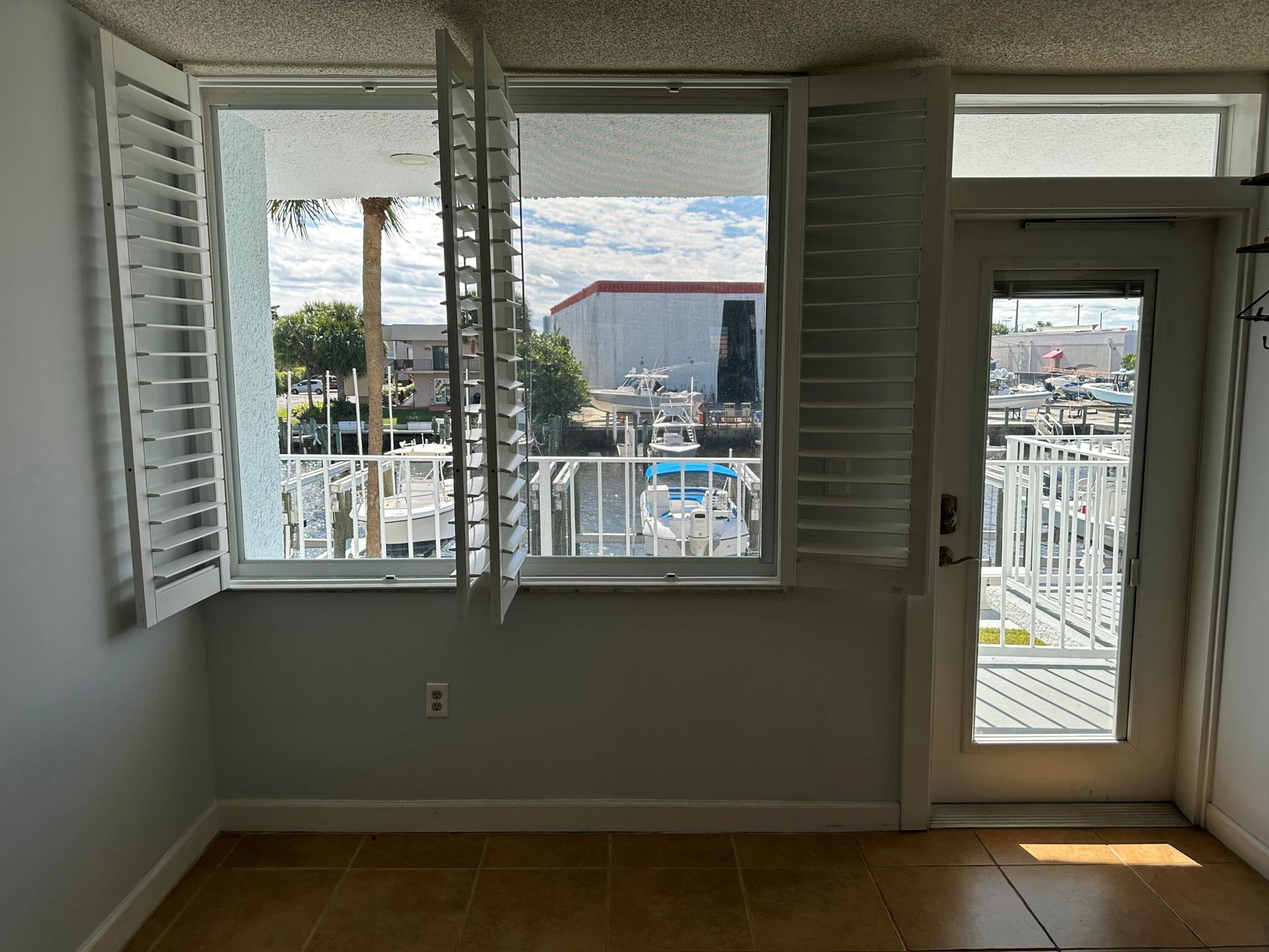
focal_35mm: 24
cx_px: 634
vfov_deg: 56.8
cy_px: 476
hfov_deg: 71.6
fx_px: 880
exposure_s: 1/1339
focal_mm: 6.86
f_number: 1.78
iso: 80
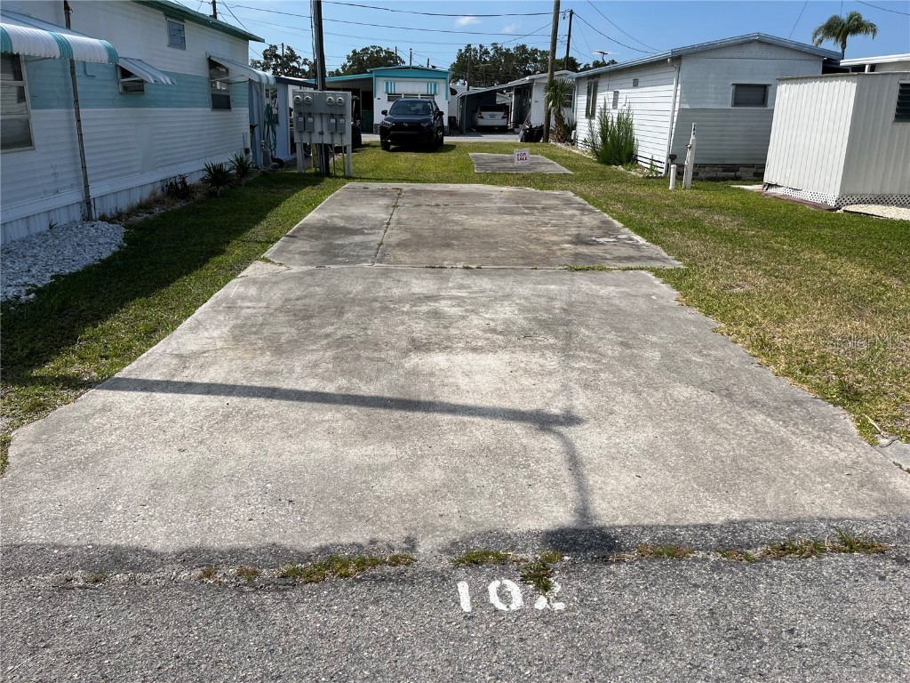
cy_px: 342
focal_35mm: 26
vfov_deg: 53.1
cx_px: 455
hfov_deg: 67.3
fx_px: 683
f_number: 1.6
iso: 50
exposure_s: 1/6494
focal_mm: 5.1
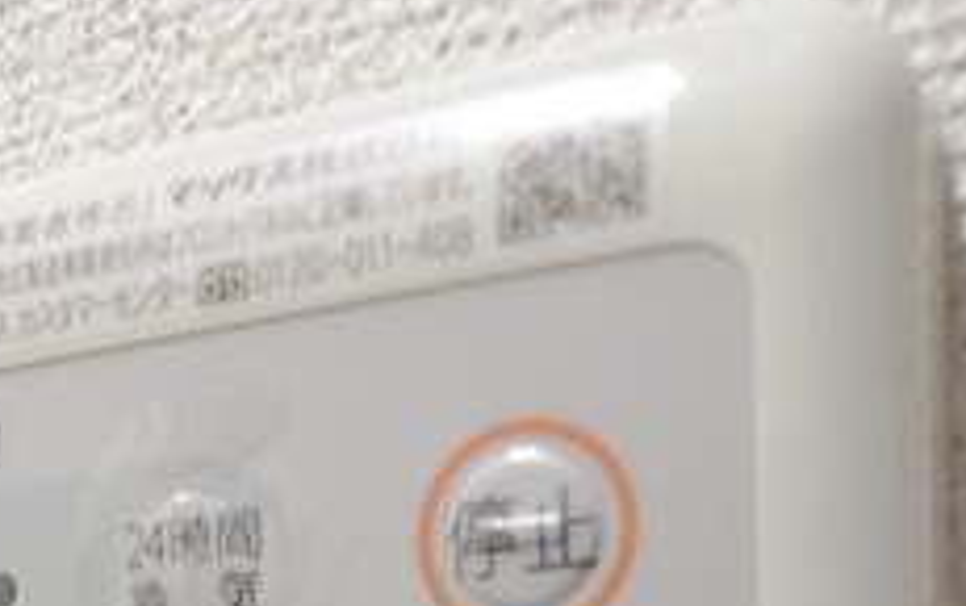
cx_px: 125
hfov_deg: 26.0
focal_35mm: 77
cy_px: 963
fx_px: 2030
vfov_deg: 15.4
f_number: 2
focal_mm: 5.1
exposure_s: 1/30
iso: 125
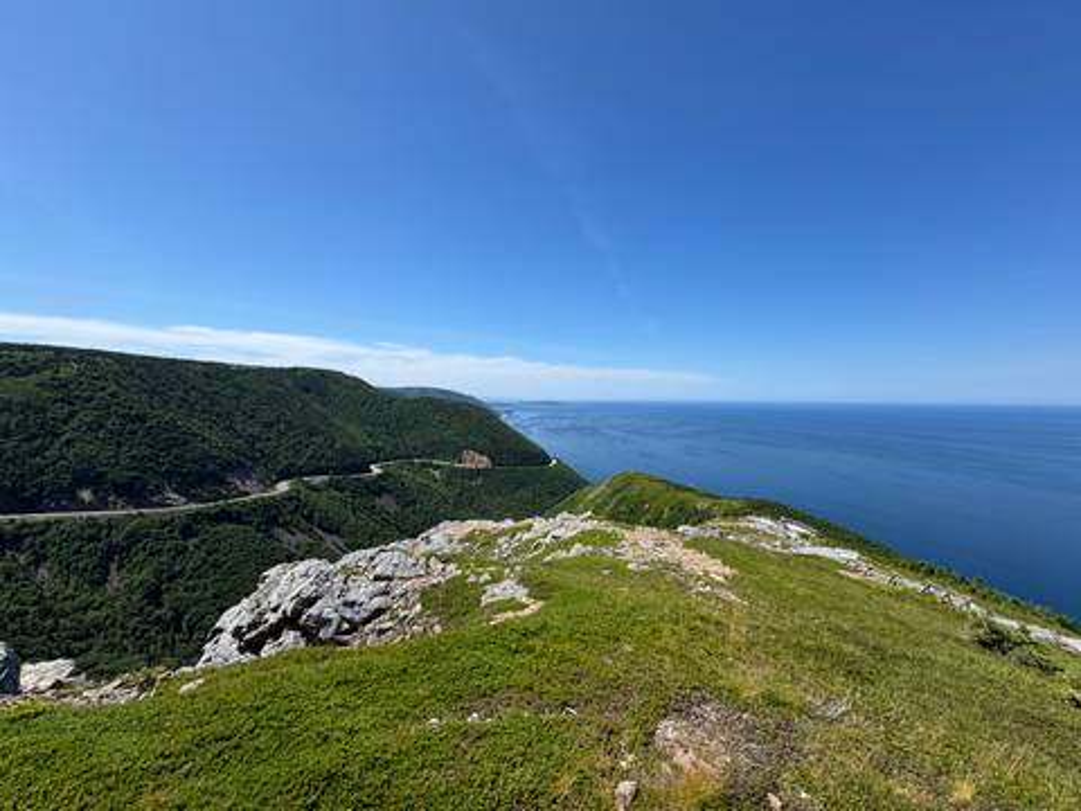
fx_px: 437
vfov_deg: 85.7
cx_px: 540
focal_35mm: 14
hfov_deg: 102.1
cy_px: 406
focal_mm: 2.22
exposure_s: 1/2494
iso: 50
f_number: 2.2
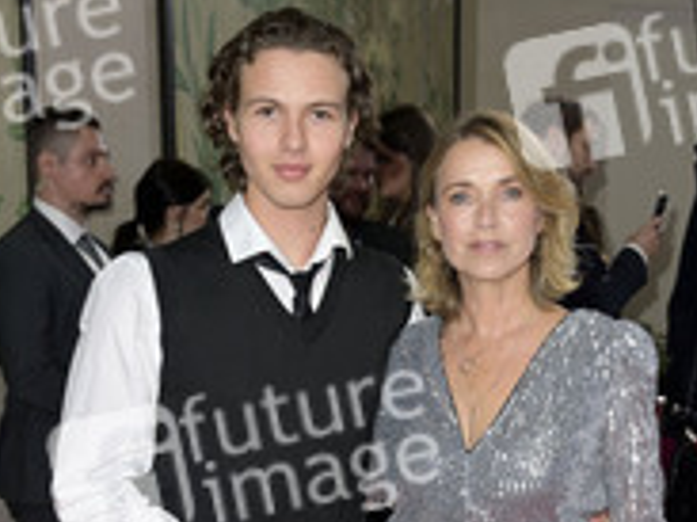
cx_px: 354
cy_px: 652
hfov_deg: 24.4
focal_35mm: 80
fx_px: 1610
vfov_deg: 17.4
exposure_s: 1/200
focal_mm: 38
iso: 640
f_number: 5.6
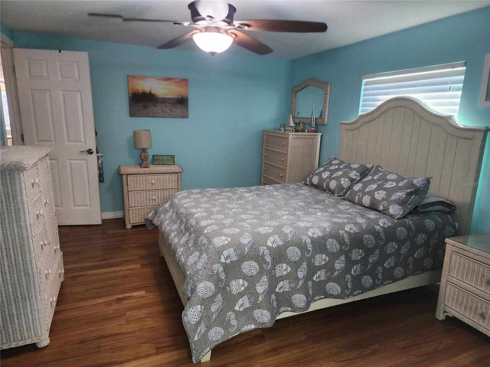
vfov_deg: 58.9
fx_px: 326
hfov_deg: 73.9
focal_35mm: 23
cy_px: 184
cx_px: 245
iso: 500
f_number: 1.8
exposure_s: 1/120
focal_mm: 6.4
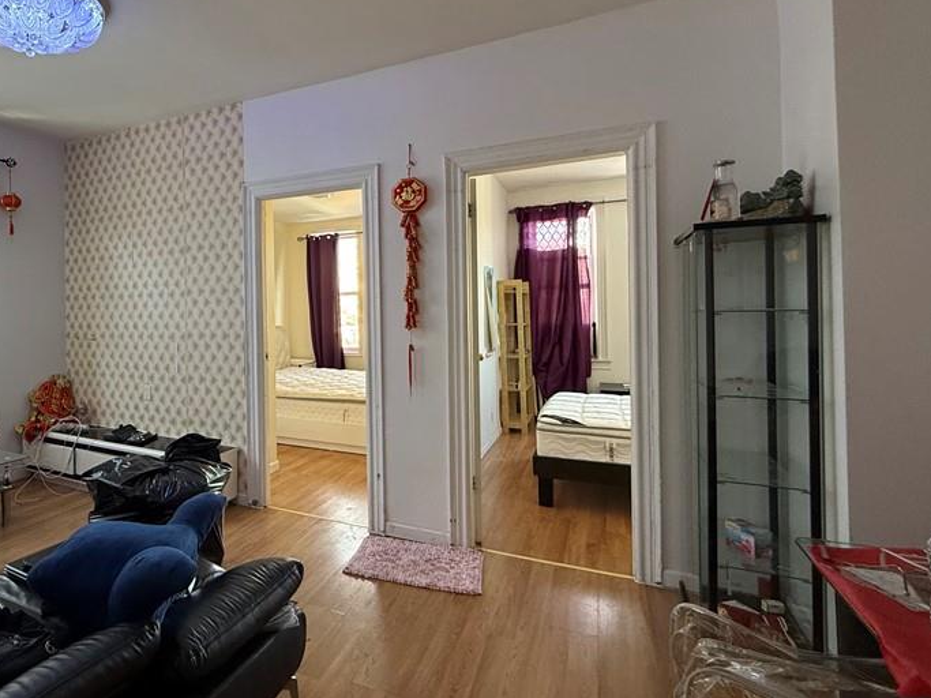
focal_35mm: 21
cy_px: 309
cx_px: 275
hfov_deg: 75.3
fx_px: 565
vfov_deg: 63.2
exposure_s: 1/60
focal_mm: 2.22
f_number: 2.2
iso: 250
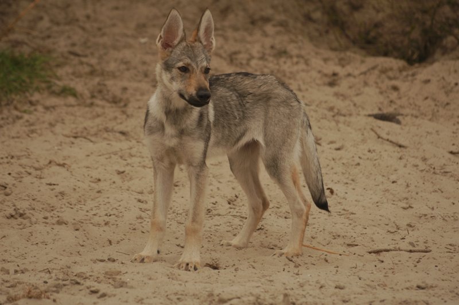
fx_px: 4015
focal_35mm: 315
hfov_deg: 6.5
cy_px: 152
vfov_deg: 4.4
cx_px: 230
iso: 200
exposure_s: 1/640
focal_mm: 210
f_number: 5.6
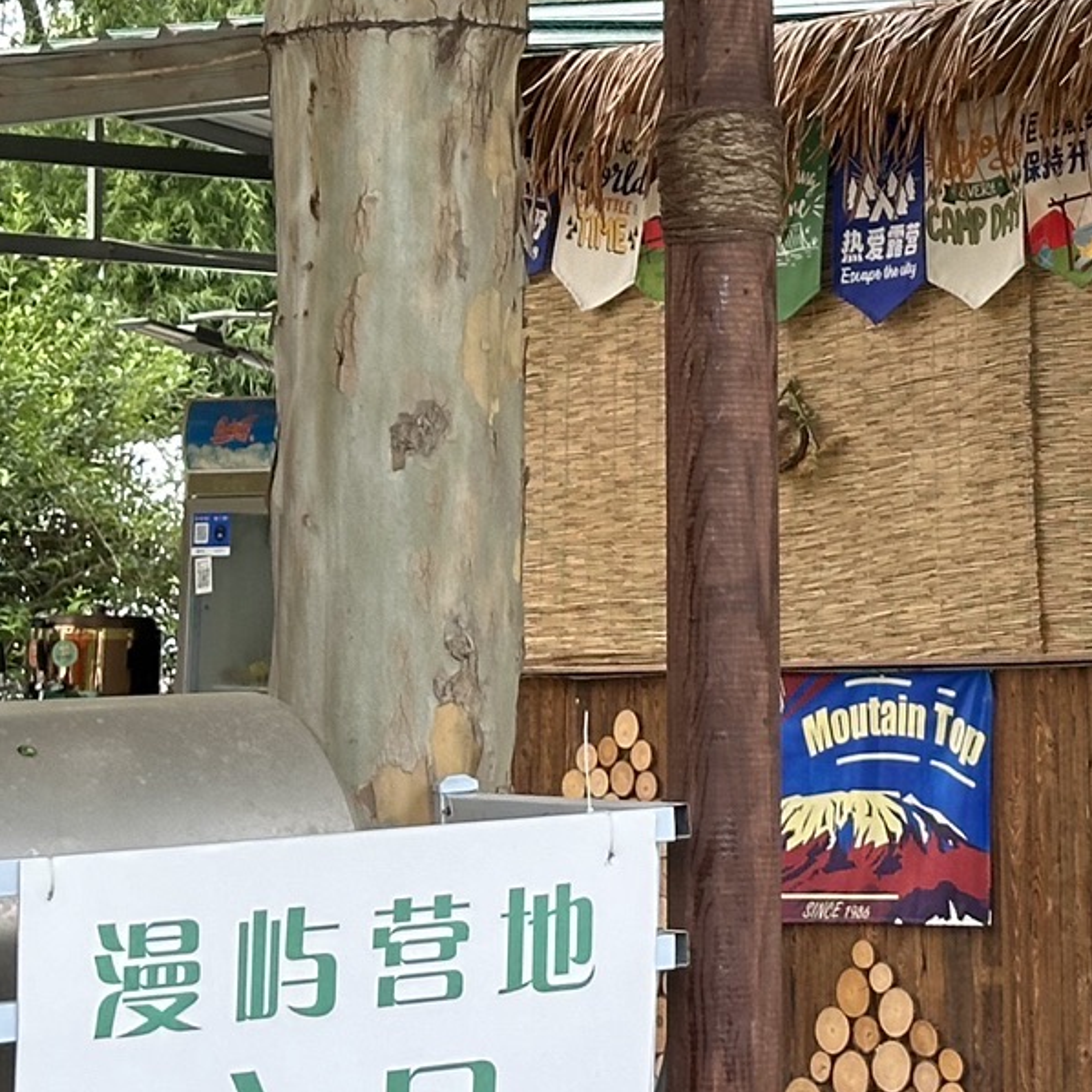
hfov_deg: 11.8
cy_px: 155
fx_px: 5068
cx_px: 1618
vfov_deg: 12.2
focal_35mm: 142
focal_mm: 6.86
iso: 64
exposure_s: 1/176
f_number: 1.78
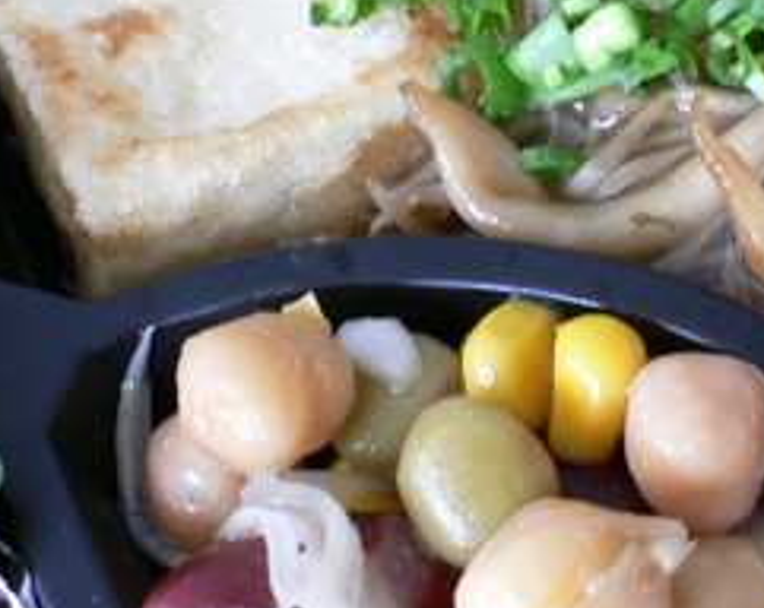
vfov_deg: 21.5
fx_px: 1603
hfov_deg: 26.2
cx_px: 631
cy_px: 274
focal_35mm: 71
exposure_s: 1/25
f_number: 2.8
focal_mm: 5.8
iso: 100
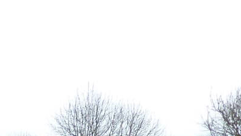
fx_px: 697
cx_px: -235
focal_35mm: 109
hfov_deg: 15.7
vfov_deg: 9.7
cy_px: 342
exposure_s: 1/500
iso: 80
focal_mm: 4.1
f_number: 3.3
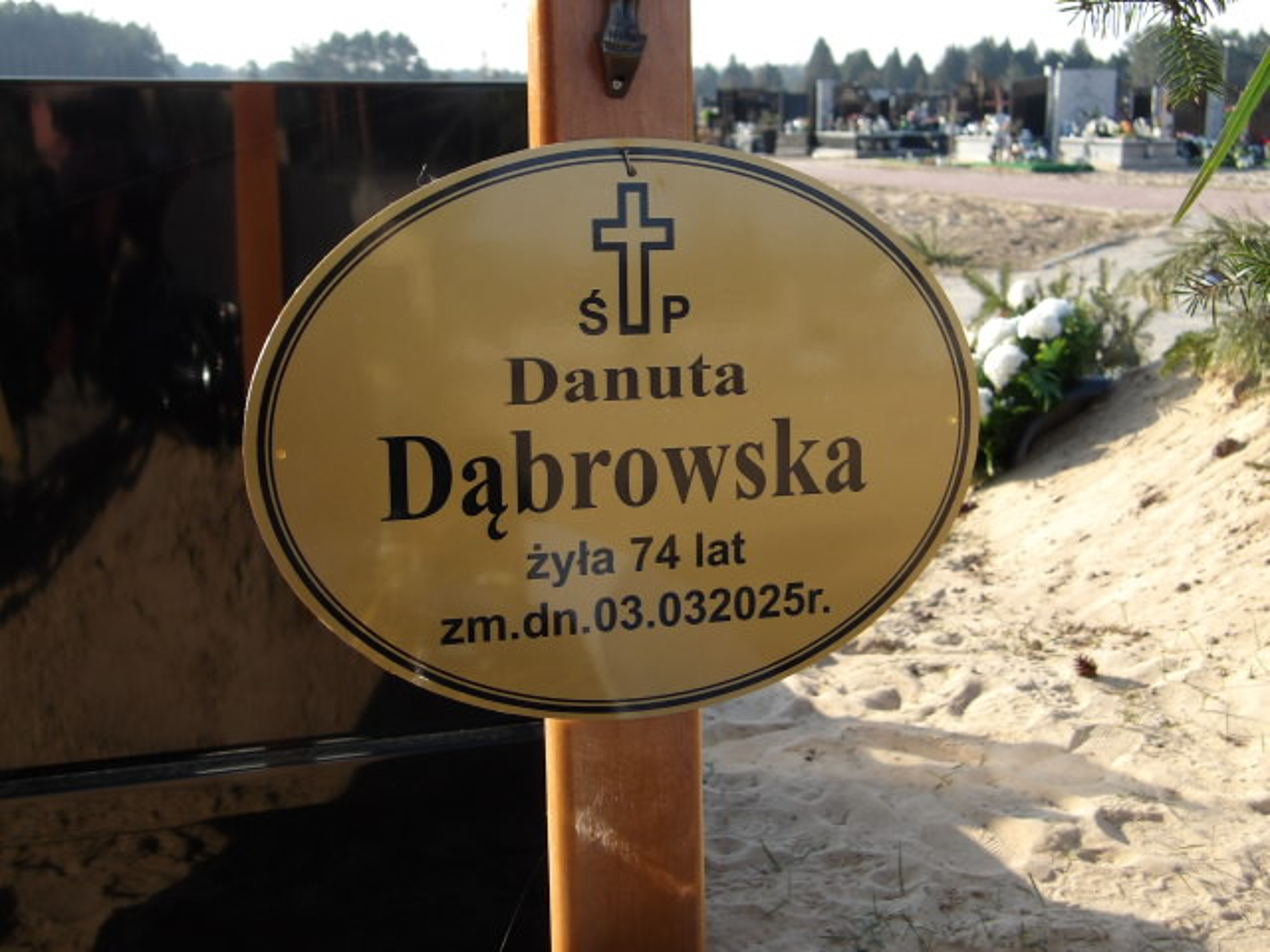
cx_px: 635
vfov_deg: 34.3
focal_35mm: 42
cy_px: 476
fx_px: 1541
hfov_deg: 44.8
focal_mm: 7.6
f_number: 3.7
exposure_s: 1/317
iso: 100
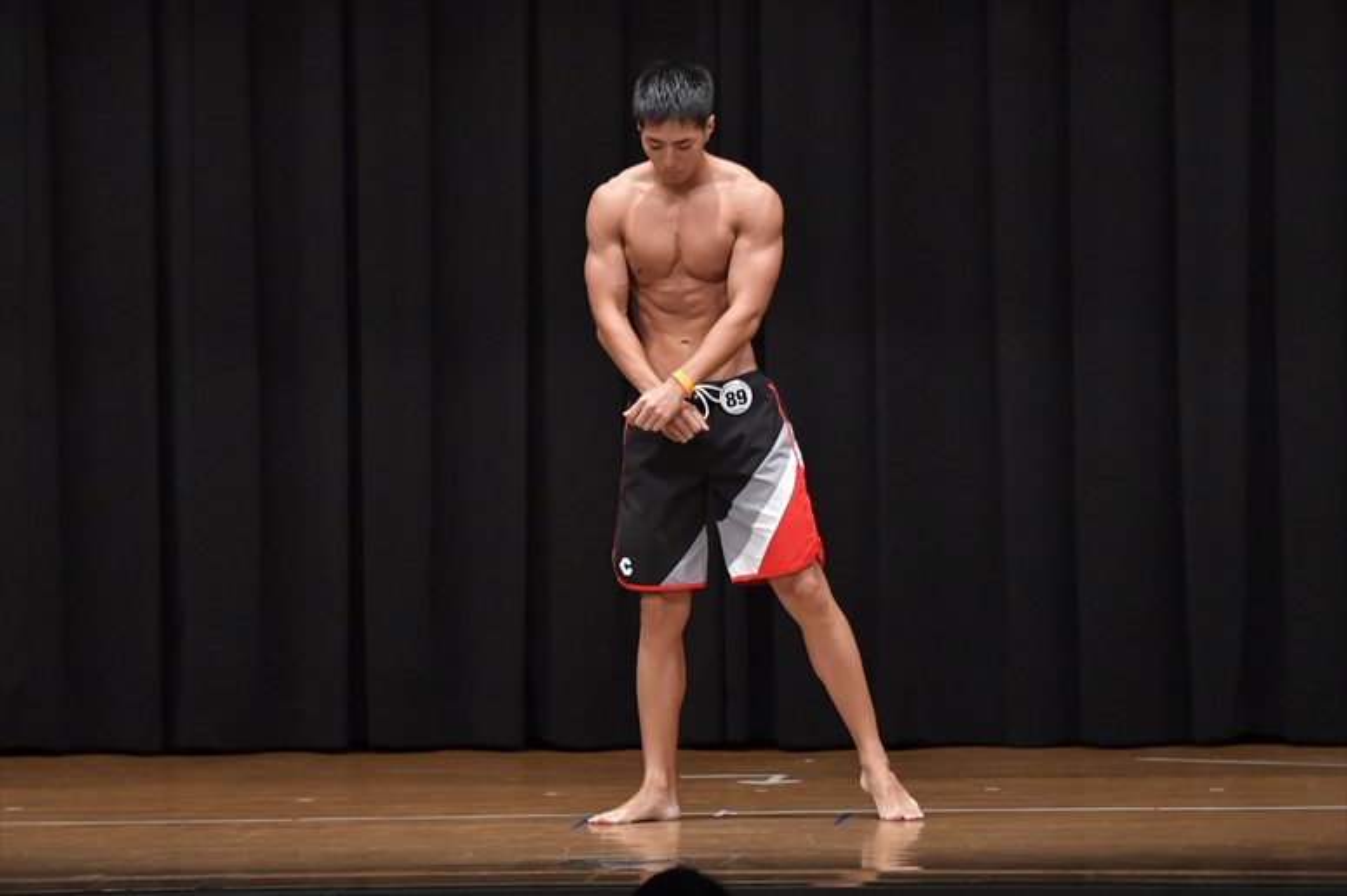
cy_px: 448
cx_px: 674
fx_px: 8415
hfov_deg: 9.2
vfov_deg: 6.1
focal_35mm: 225
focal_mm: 150
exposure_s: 1/400
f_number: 5.6
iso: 6400
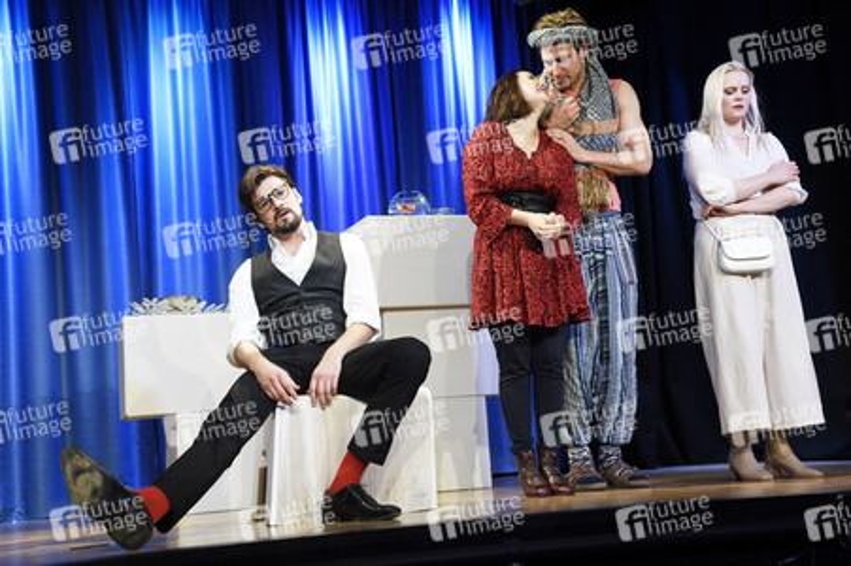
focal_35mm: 50
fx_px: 1181
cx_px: 426
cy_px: 283
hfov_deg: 39.6
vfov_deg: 27.0
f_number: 6.3
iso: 1000
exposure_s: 1/100
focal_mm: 50
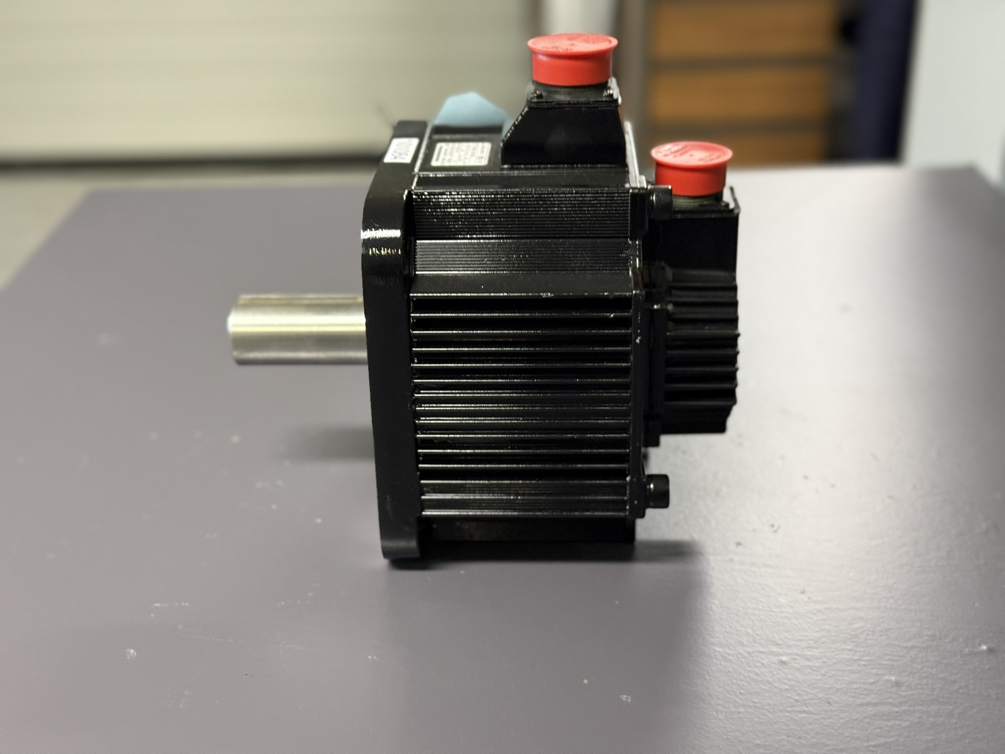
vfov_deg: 30.3
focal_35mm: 48
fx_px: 1394
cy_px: 377
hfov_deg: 39.7
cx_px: 502
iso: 400
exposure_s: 1/33
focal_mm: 6.76
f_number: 1.78
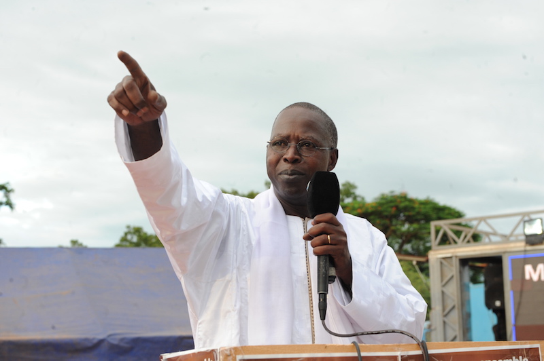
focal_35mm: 70
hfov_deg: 28.9
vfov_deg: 19.4
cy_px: 180
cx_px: 272
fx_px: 1057
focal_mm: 70
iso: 800
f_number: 8
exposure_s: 1/125
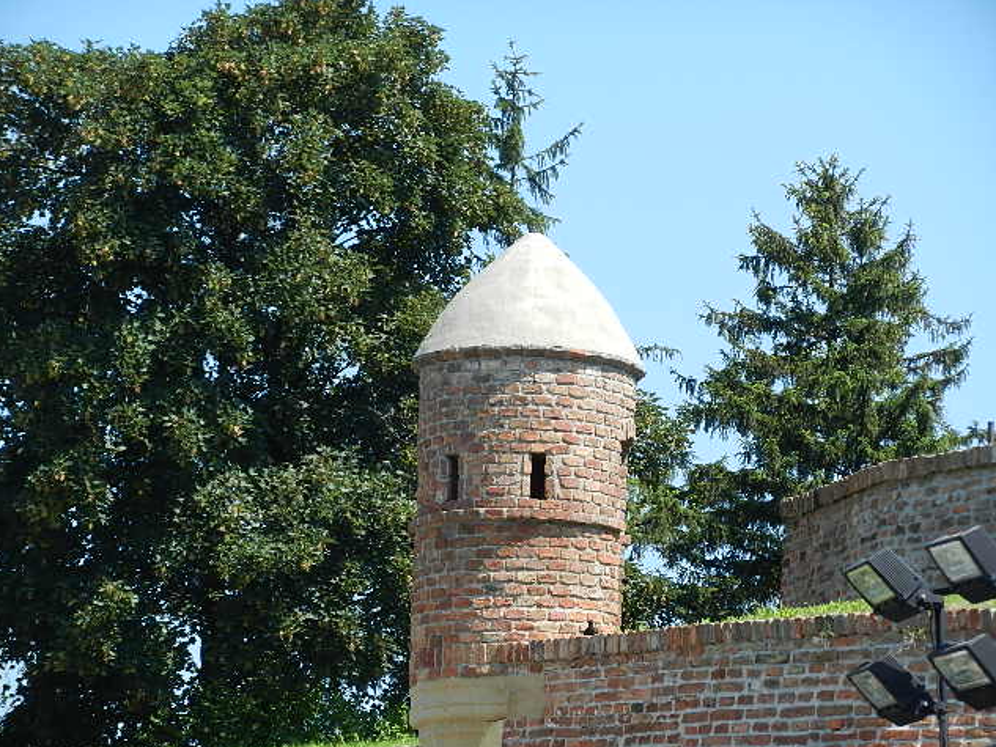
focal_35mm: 191
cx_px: 494
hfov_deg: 10.4
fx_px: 5497
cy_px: 374
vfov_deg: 7.8
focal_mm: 34
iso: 160
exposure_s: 1/400
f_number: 5.3
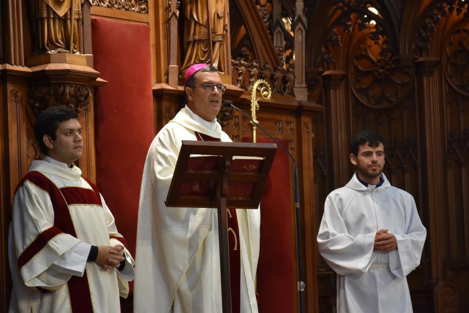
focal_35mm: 142
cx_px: 234
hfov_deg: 14.4
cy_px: 156
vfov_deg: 9.6
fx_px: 1857
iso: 1250
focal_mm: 95
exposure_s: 1/40
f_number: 5.3
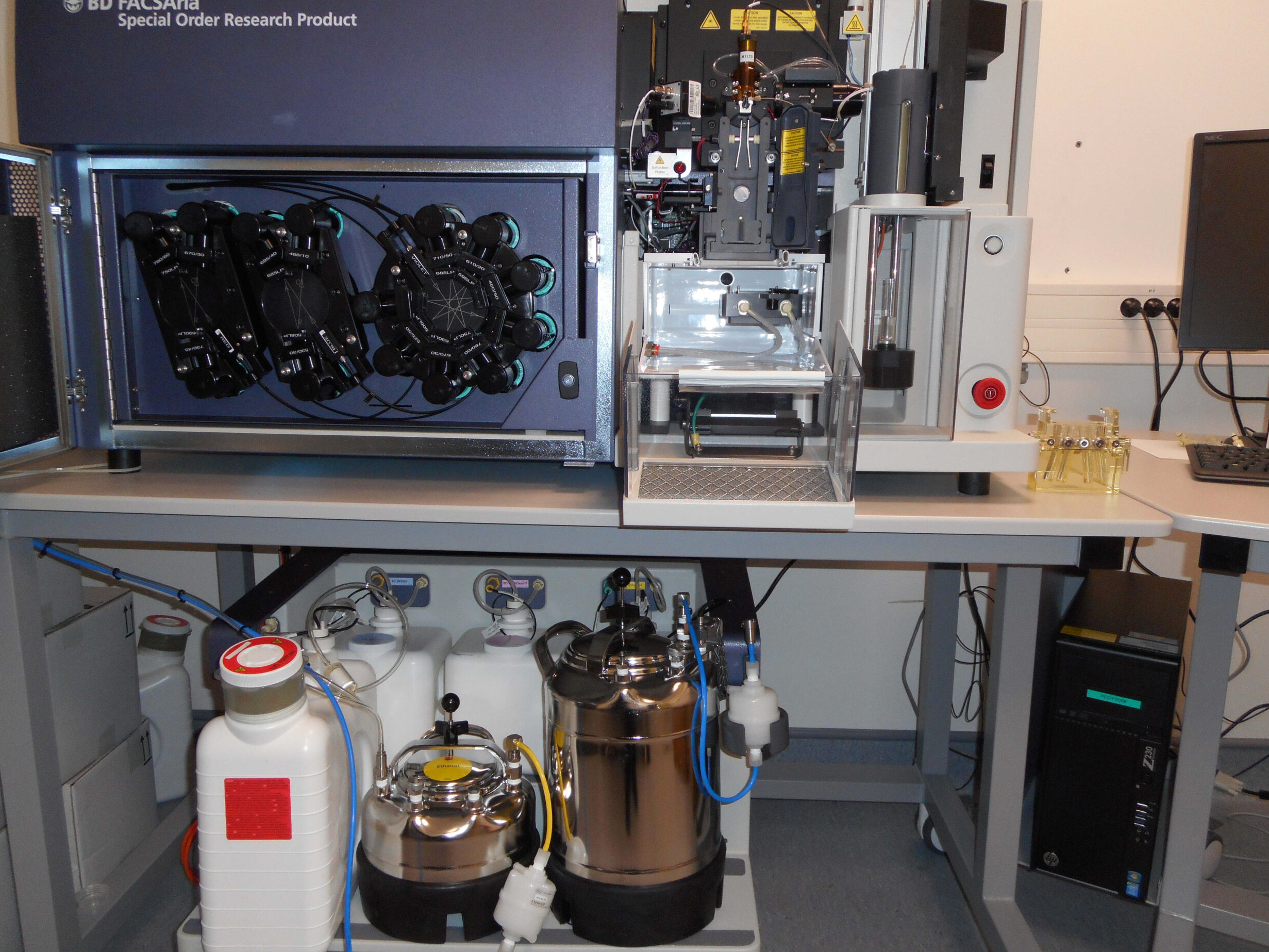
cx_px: 646
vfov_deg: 53.1
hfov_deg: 67.3
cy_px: 477
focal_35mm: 26
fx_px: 953
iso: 200
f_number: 3.5
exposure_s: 1/25
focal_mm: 4.5
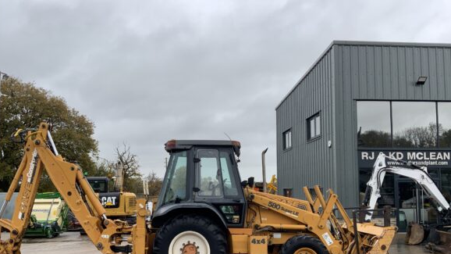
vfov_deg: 33.5
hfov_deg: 56.6
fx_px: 419
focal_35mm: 35
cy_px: 163
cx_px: 218
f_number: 1.8
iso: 32
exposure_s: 1/122
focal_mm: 3
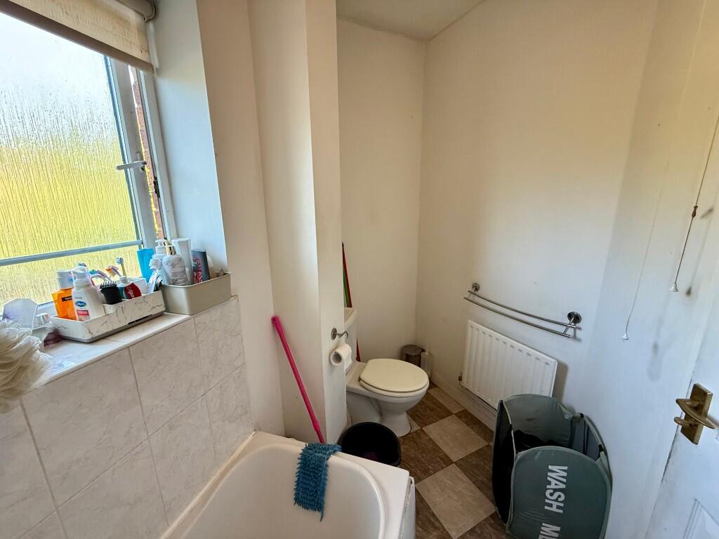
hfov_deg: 102.1
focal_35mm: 14
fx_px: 291
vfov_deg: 85.7
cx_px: 360
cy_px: 270
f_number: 2.2
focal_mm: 2.22
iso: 320
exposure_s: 1/99
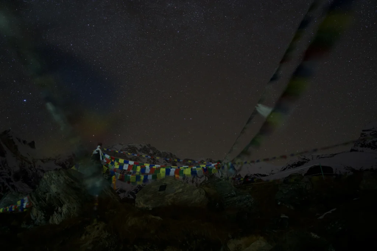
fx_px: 251
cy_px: 126
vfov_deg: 53.1
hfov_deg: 73.7
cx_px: 188
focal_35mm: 24
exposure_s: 25
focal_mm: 24
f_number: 2.8
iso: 3200
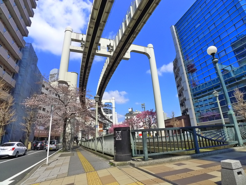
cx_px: 123
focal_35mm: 24
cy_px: 92
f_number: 4
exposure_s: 1/800
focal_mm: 5.1
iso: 400
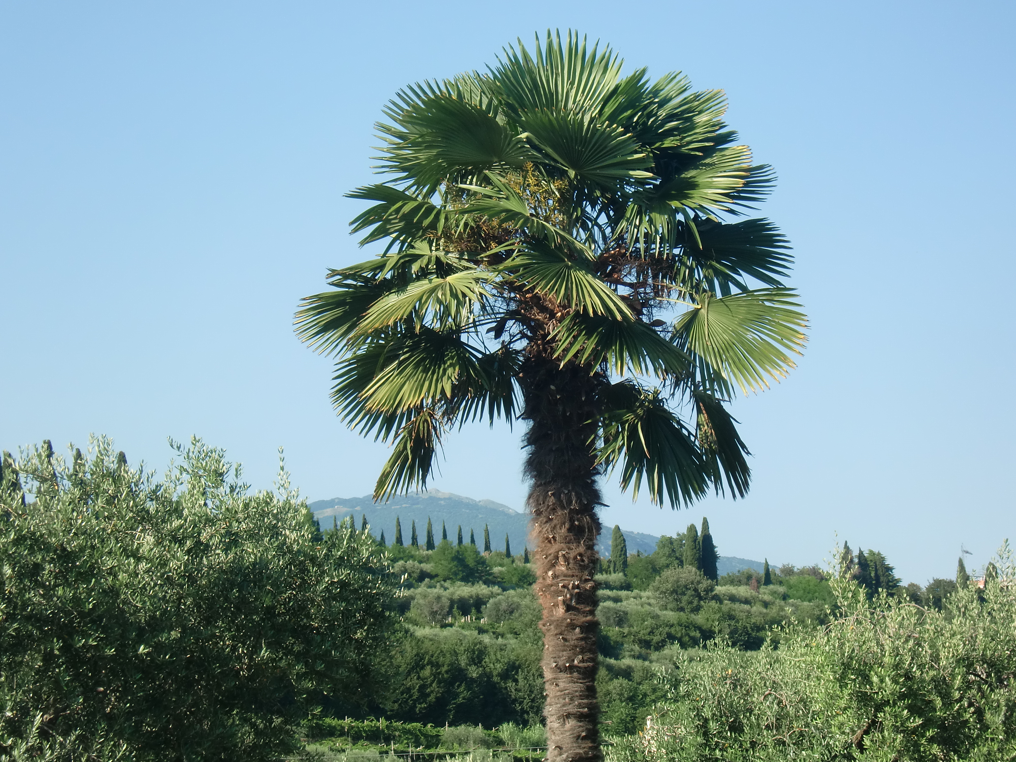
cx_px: 508
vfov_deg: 16.8
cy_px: 381
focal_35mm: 88
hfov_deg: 22.3
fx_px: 2583
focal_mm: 15.81
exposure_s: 1/250
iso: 64
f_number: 5.4
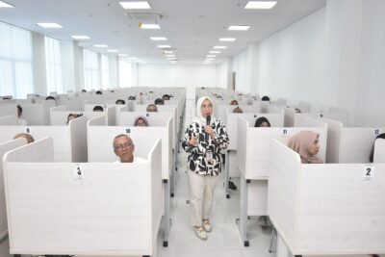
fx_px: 321
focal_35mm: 30
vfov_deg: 43.6
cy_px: 128
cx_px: 192
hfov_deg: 61.9
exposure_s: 1/100
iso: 1600
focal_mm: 20
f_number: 5.6
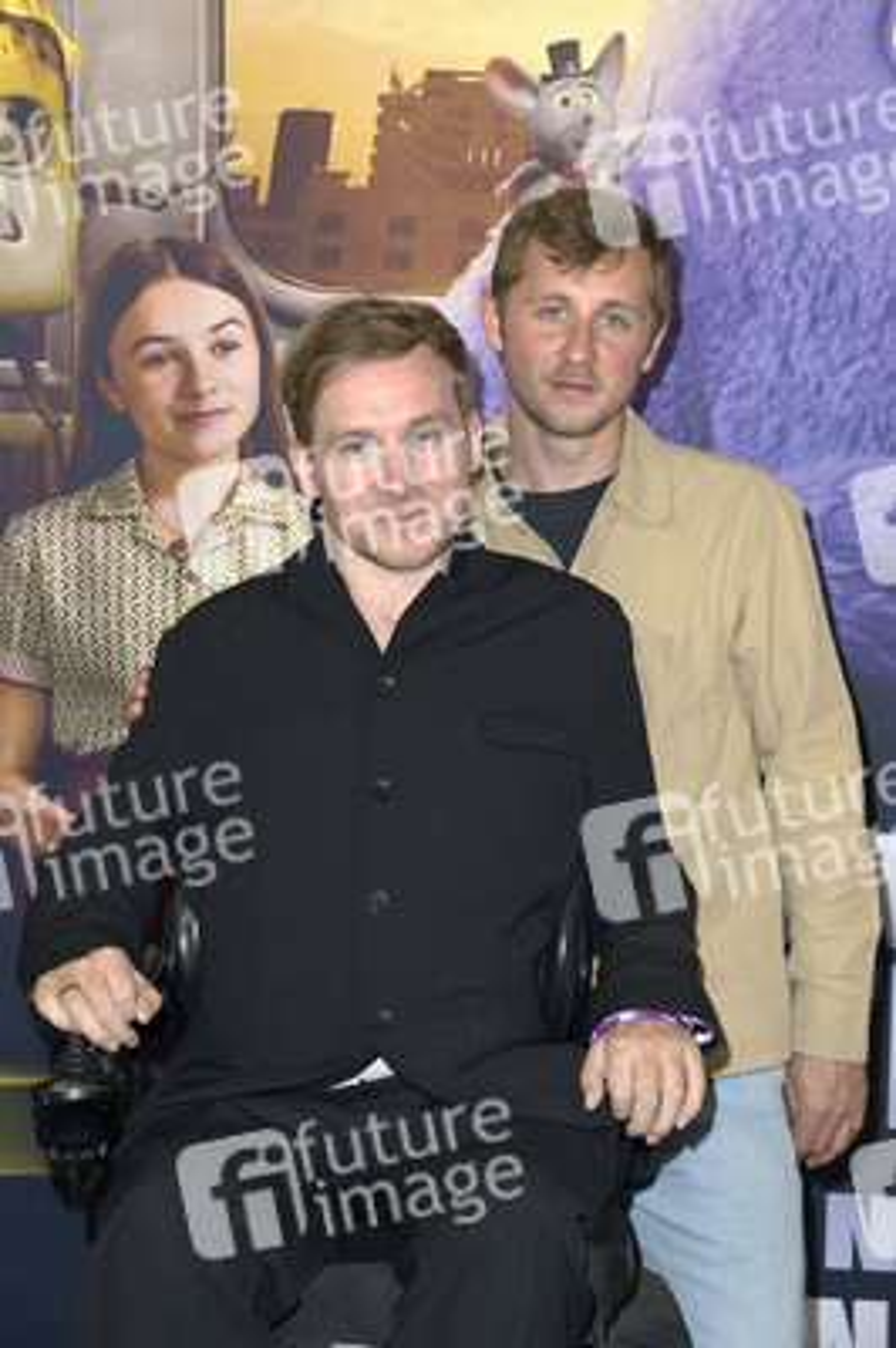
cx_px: 448
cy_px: 674
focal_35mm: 75
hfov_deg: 18.2
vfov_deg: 27.0
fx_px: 2805
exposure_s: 1/250
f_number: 6.3
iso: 320
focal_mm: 75
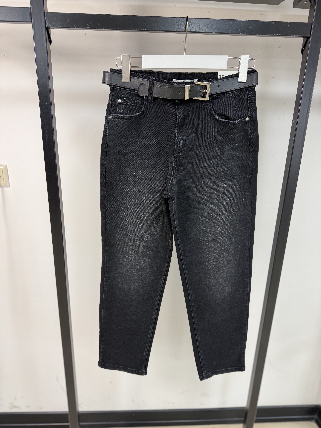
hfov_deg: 56.8
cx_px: 160
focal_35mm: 24
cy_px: 214
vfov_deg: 71.6
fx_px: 297
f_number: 1.78
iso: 100
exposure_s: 1/100
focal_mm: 6.76
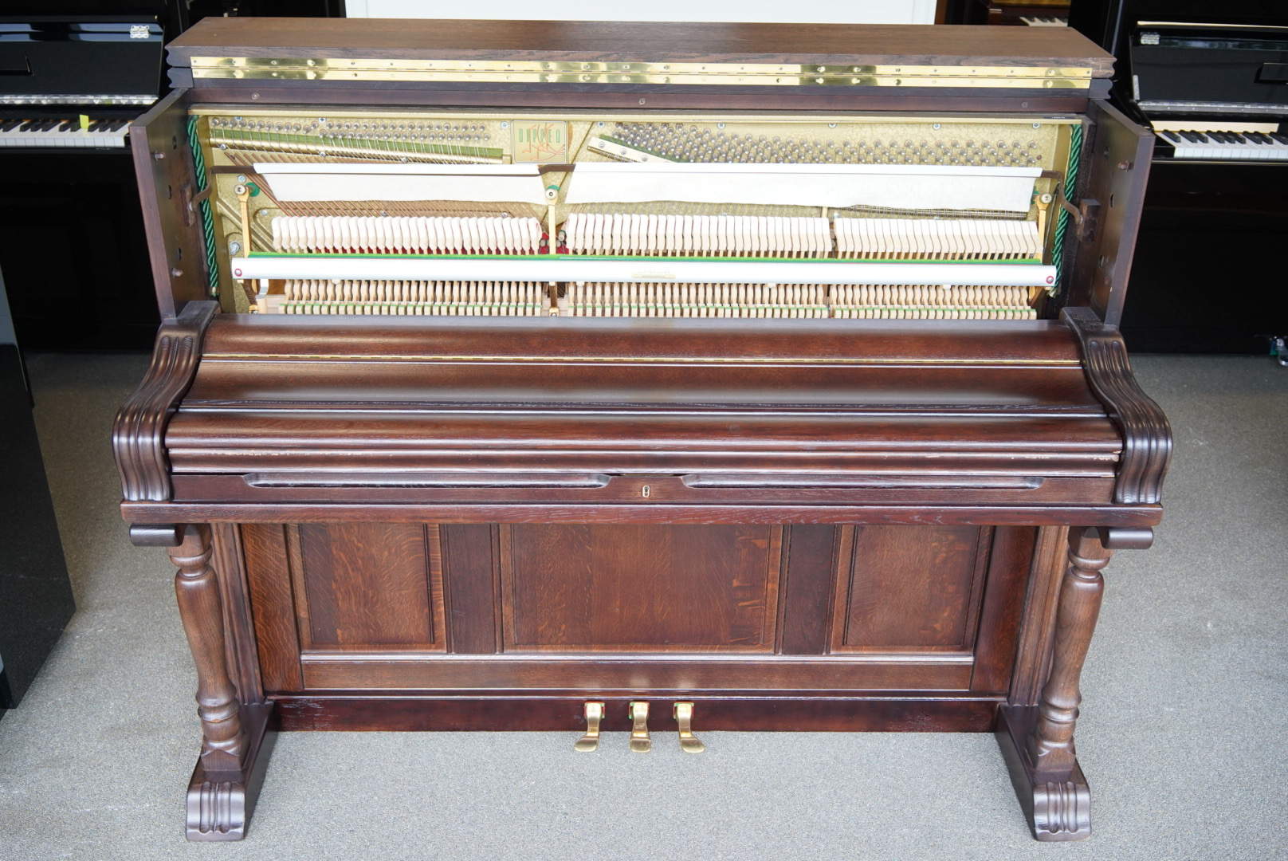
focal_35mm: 35
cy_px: 430
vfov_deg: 37.9
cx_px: 644
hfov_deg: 54.4
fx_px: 1253
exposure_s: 1/60
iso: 1000
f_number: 6.3
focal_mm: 35
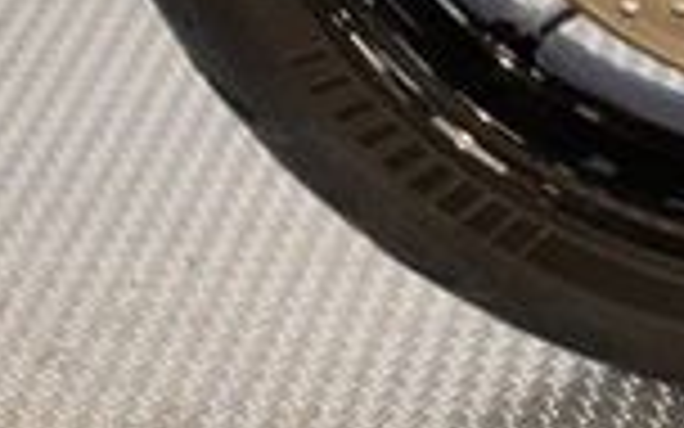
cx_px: 814
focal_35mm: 214
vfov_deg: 6.0
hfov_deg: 9.7
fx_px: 3989
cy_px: -315
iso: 40
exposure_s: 1/55
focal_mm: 6.86
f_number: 1.78
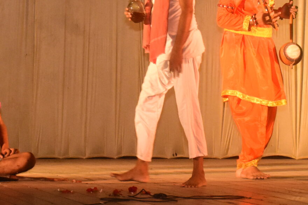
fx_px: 1680
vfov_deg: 7.0
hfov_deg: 10.5
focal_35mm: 196
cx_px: 168
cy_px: 4
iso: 3200
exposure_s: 1/160
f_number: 7.1
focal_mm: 45
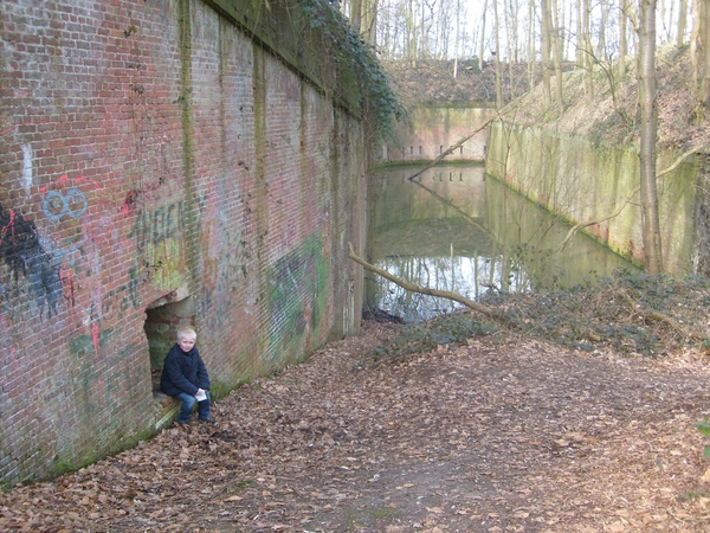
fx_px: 718
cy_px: 266
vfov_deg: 40.7
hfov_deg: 52.6
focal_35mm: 35
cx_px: 355
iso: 80
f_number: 2.8
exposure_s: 1/125
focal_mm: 5.8
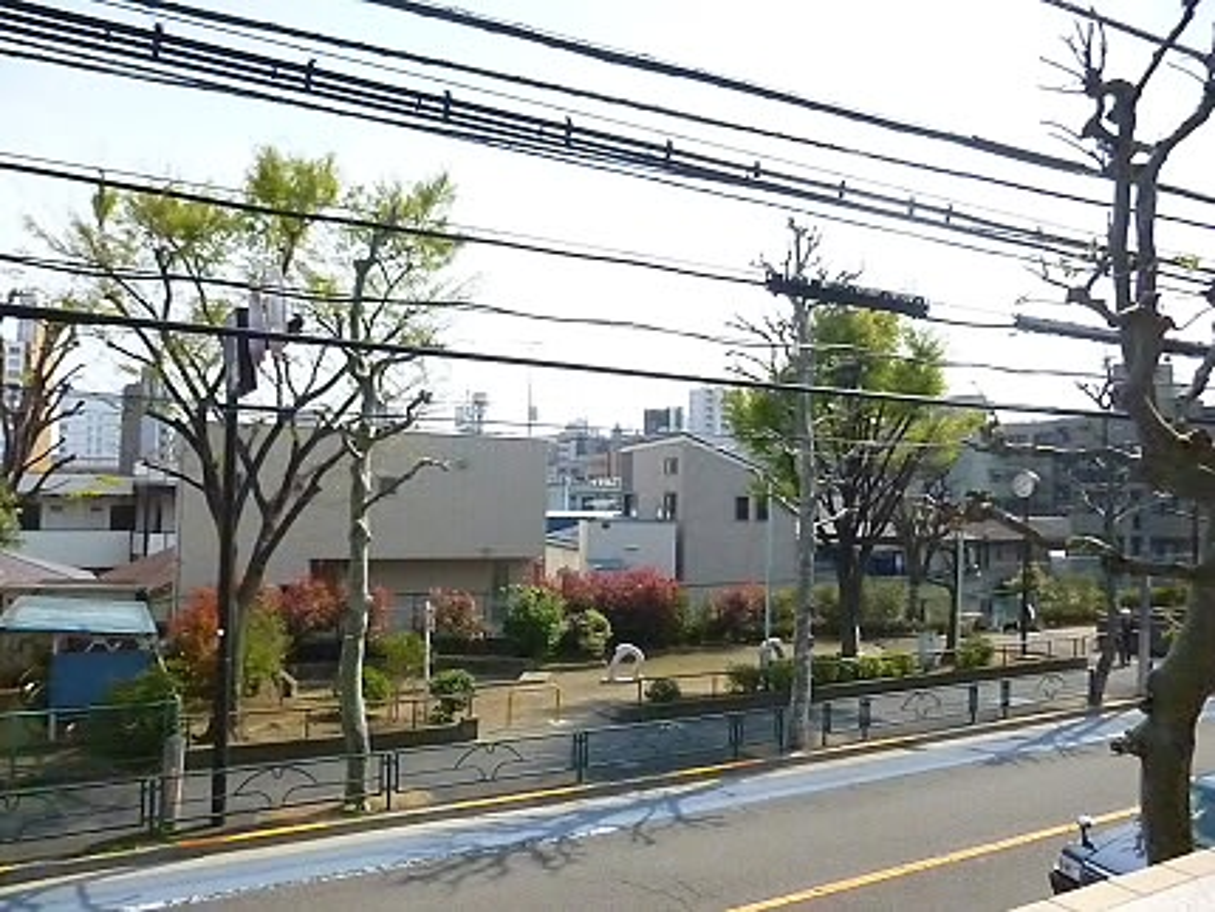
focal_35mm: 25
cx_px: 608
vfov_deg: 54.9
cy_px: 456
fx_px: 878
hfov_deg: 69.4
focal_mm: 4.5
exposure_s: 1/1600
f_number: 9
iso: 1600
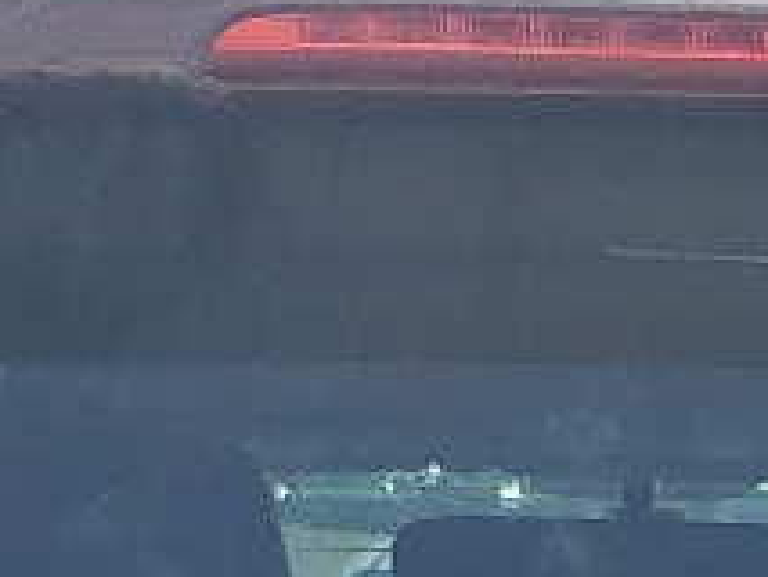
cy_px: 1908
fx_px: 4329
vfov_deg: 6.7
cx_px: 858
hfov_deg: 10.0
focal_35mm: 195
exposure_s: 1/3333
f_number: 1.5
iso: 50
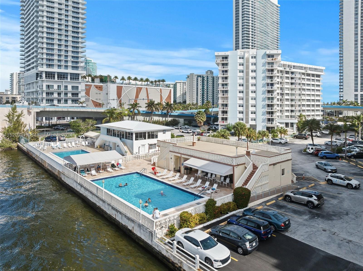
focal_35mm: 24
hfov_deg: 71.6
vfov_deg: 56.7
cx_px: 182
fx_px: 251
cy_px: 136
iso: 120
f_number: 2.8
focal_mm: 12.29
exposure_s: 1/2000
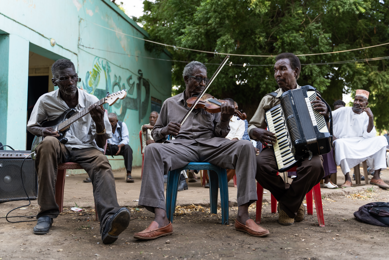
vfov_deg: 36.9
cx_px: 194
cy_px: 130
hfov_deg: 53.1
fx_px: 389
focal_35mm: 36
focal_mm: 36
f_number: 2.8
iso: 800
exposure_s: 1/100
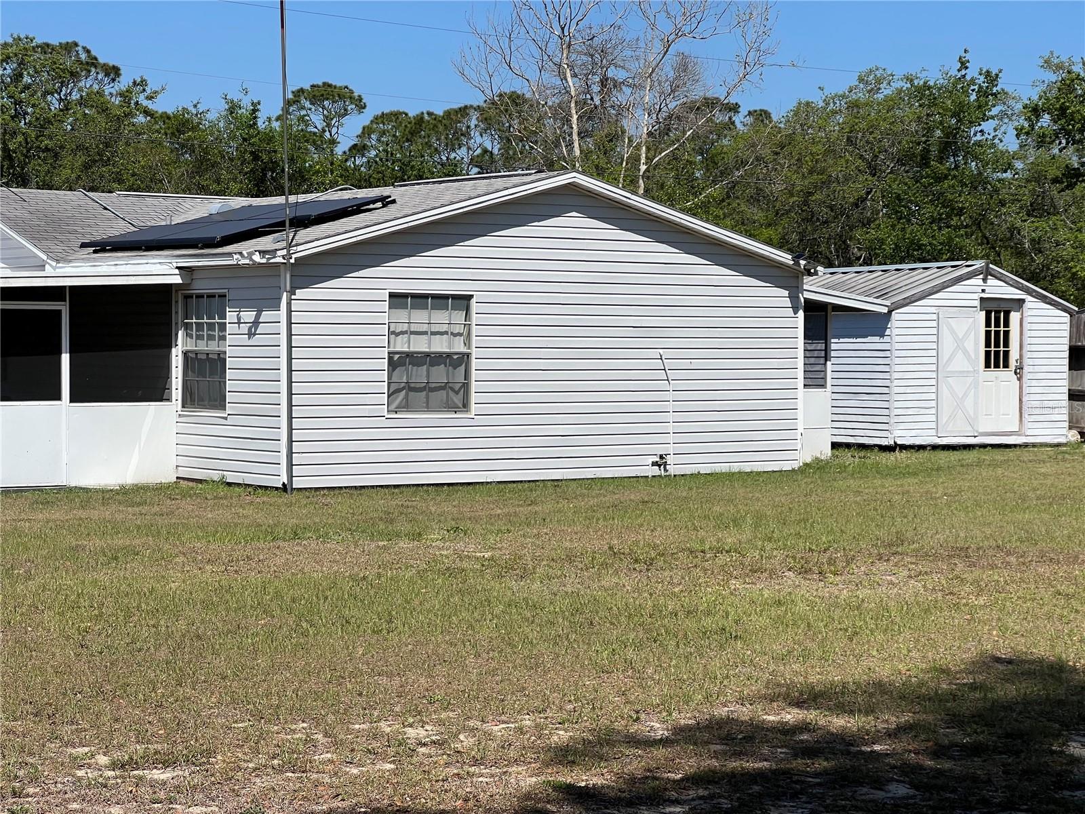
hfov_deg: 25.3
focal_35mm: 77
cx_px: 542
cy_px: 407
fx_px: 2413
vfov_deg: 19.1
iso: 32
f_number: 2.8
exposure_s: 1/1143
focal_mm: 9
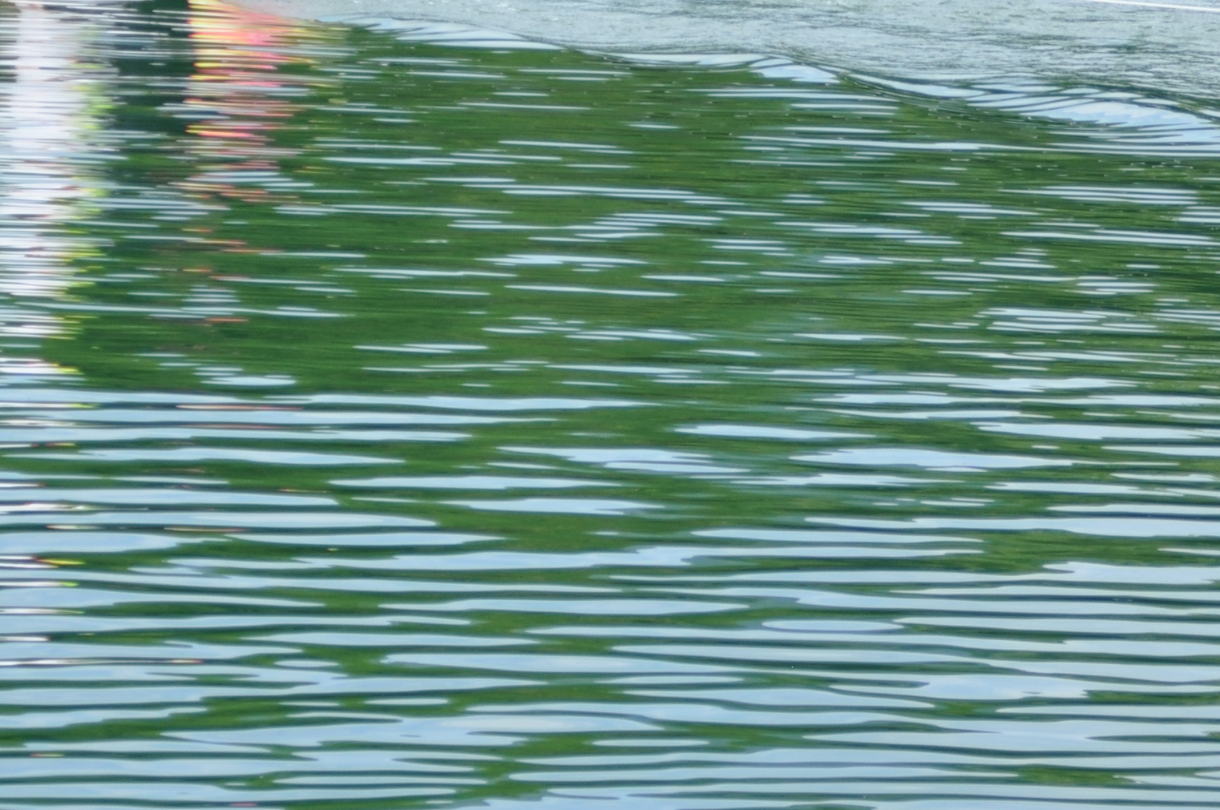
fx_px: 11441
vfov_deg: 4.1
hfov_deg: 6.1
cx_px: 701
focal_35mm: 338
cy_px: -45
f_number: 5.6
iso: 200
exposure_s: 1/400
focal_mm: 80
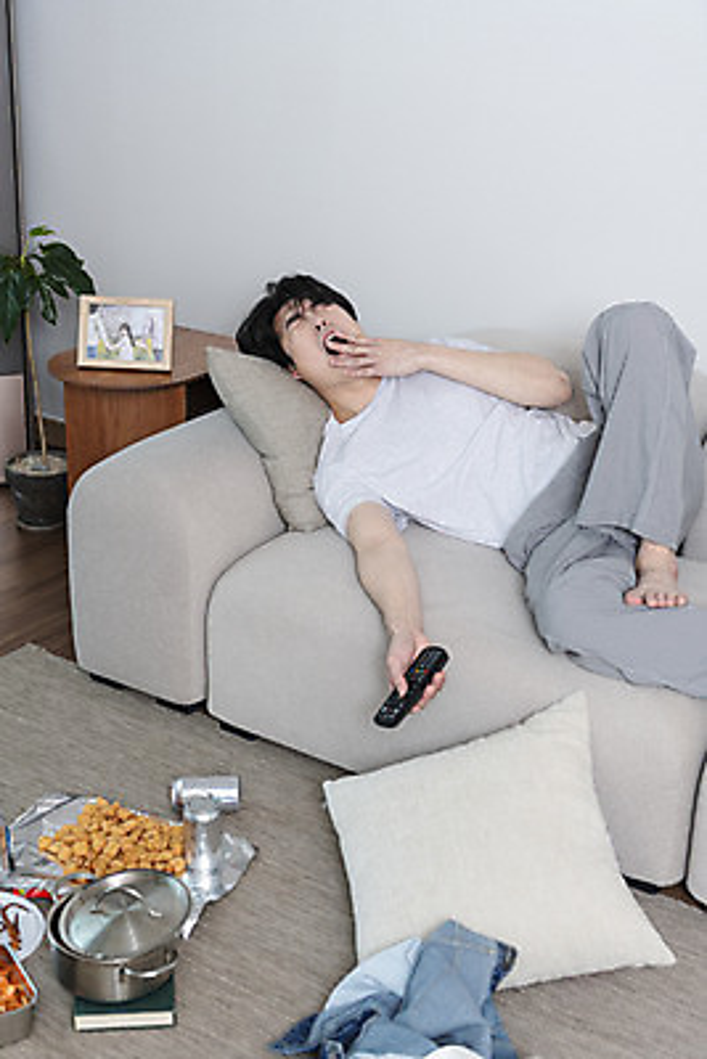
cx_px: 354
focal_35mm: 50
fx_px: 1472
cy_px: 530
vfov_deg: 39.6
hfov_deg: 27.0
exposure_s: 1/125
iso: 200
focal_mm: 50
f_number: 4
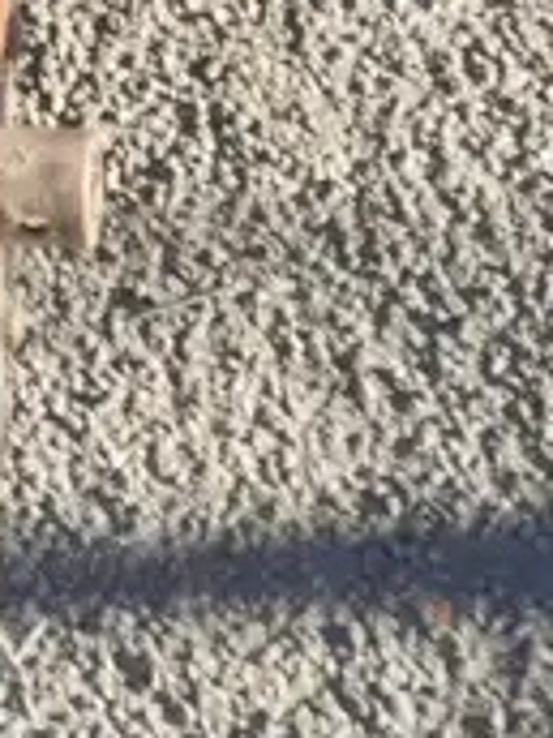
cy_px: -1090
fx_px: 4068
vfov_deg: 9.2
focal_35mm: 191
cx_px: -236
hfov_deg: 7.7
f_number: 5
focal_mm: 16
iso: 200
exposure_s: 1/160
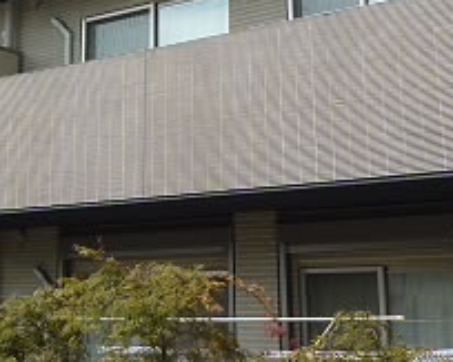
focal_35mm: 76
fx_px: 1018
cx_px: 118
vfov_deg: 19.5
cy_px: -10
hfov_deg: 24.8
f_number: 3.5
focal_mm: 4.4
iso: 100
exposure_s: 1/500
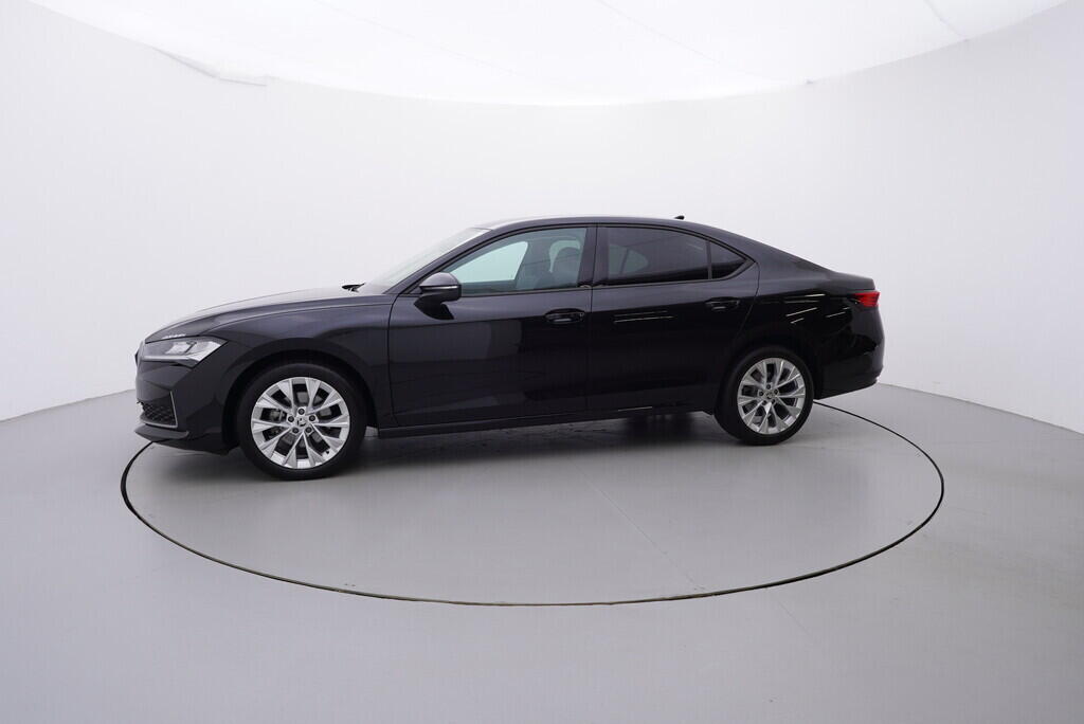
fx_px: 678
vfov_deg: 56.2
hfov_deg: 77.3
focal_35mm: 22
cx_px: 542
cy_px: 362
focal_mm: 15
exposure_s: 1/80
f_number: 5
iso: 200
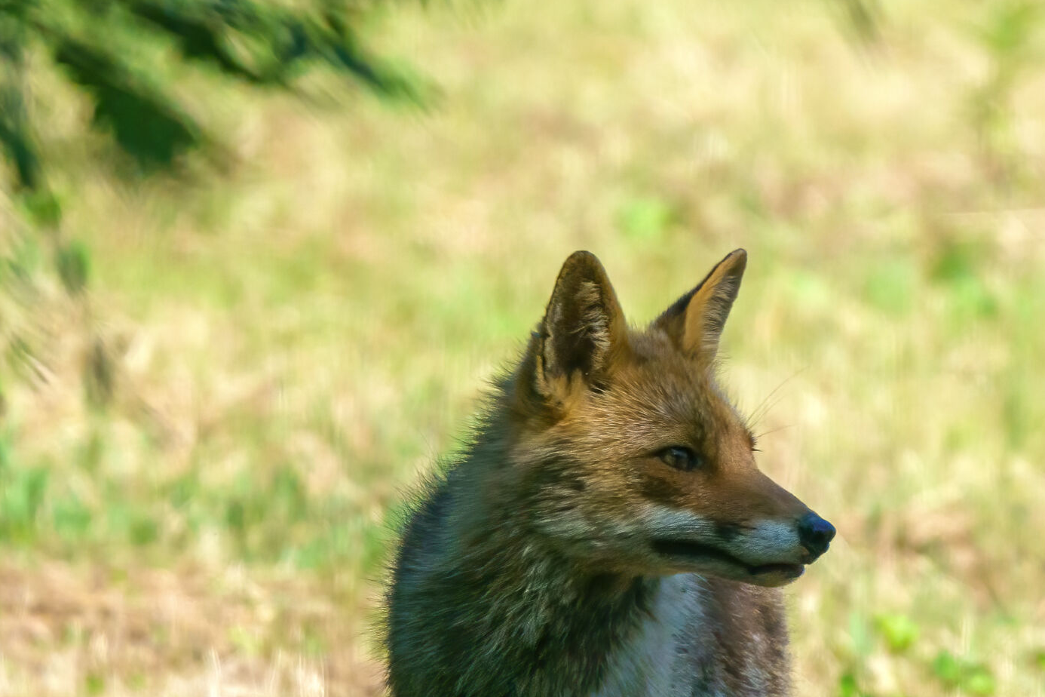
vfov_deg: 0.9
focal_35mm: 1455
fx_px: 42232
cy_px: 589
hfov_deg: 1.4
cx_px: 704
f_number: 9
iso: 4000
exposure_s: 1/1600
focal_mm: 840
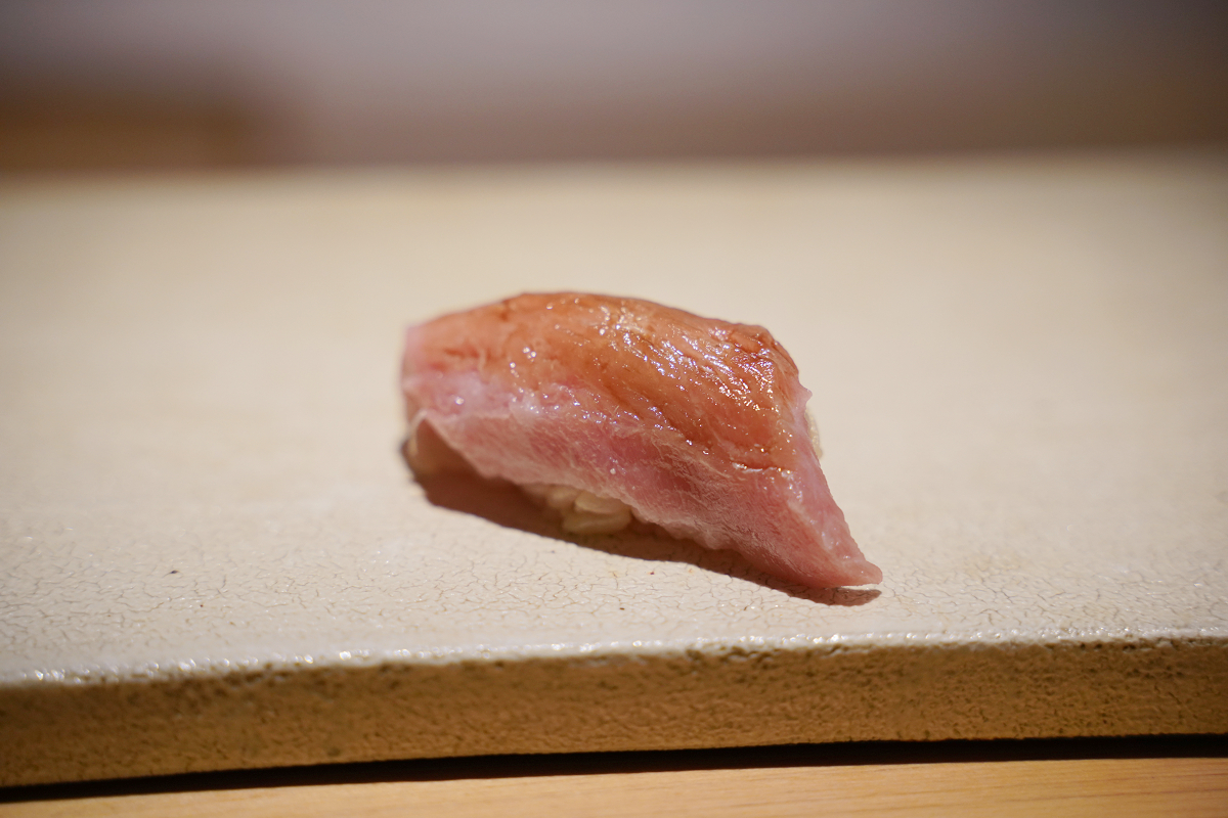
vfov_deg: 18.2
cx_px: 614
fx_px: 2558
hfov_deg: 27.0
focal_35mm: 75
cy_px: 409
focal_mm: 75
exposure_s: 1/80
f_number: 4
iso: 1000
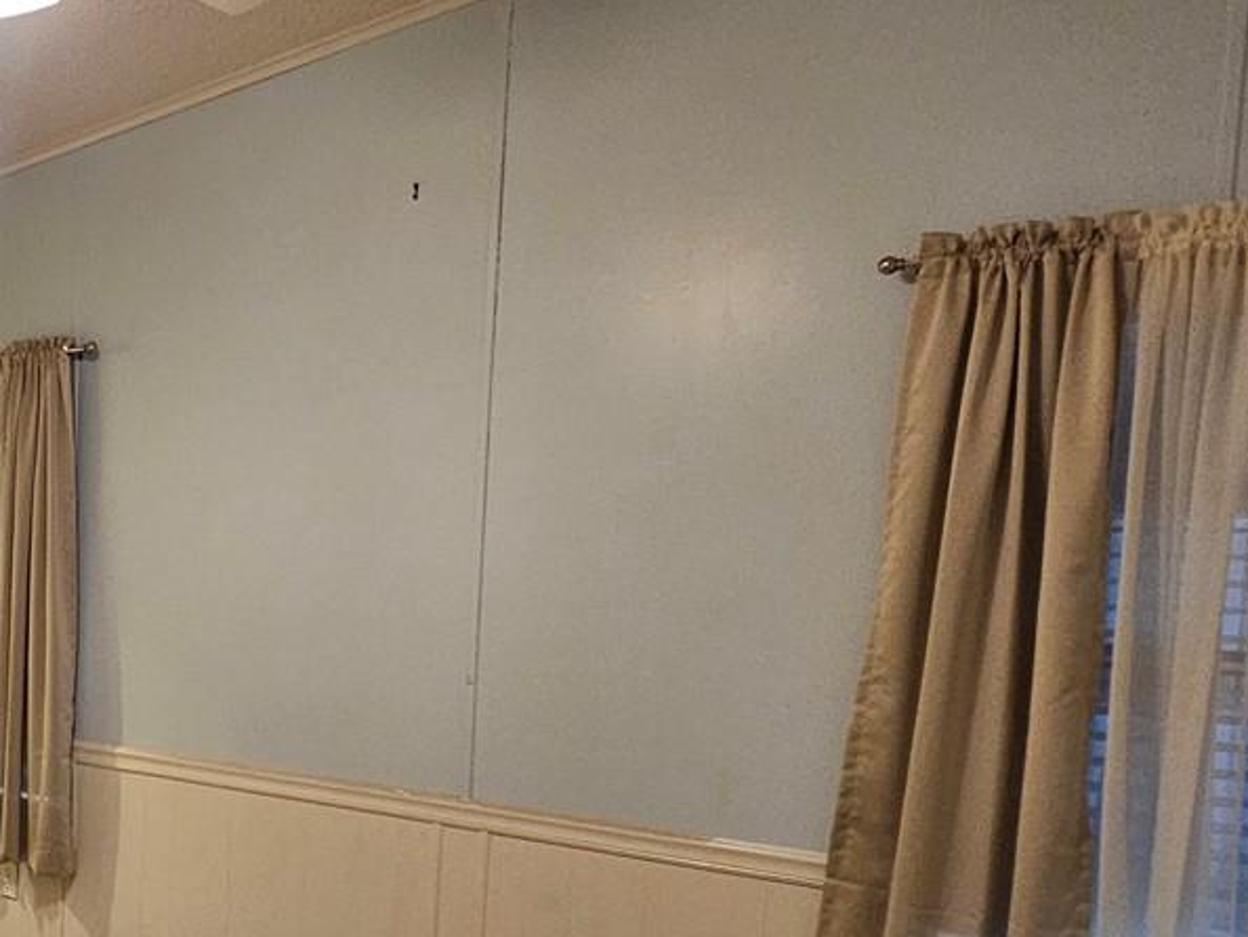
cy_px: 618
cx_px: -67
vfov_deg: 40.3
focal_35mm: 35
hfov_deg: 43.1
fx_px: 1262
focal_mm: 2.2
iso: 320
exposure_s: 1/30
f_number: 2.2
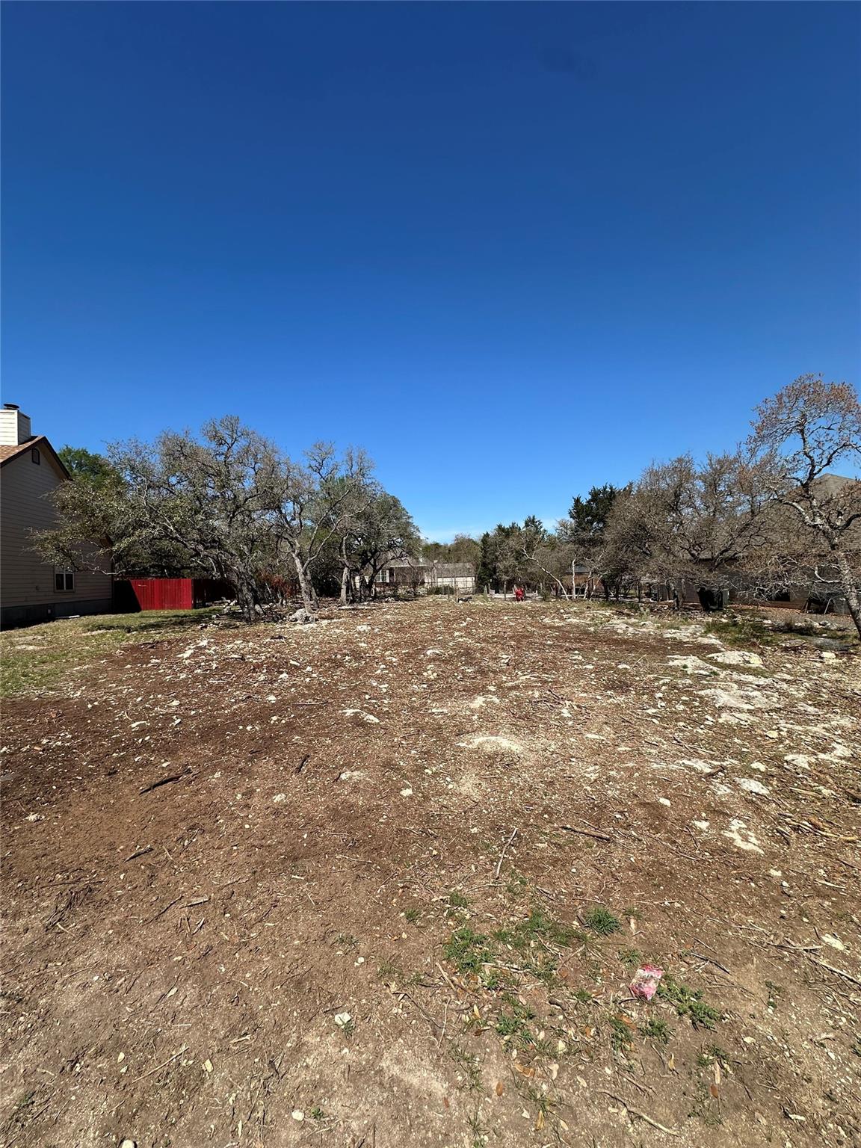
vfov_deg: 102.1
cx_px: 430
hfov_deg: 85.7
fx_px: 464
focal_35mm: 14
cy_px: 574
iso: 40
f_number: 2.2
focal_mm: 2.22
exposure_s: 1/2132
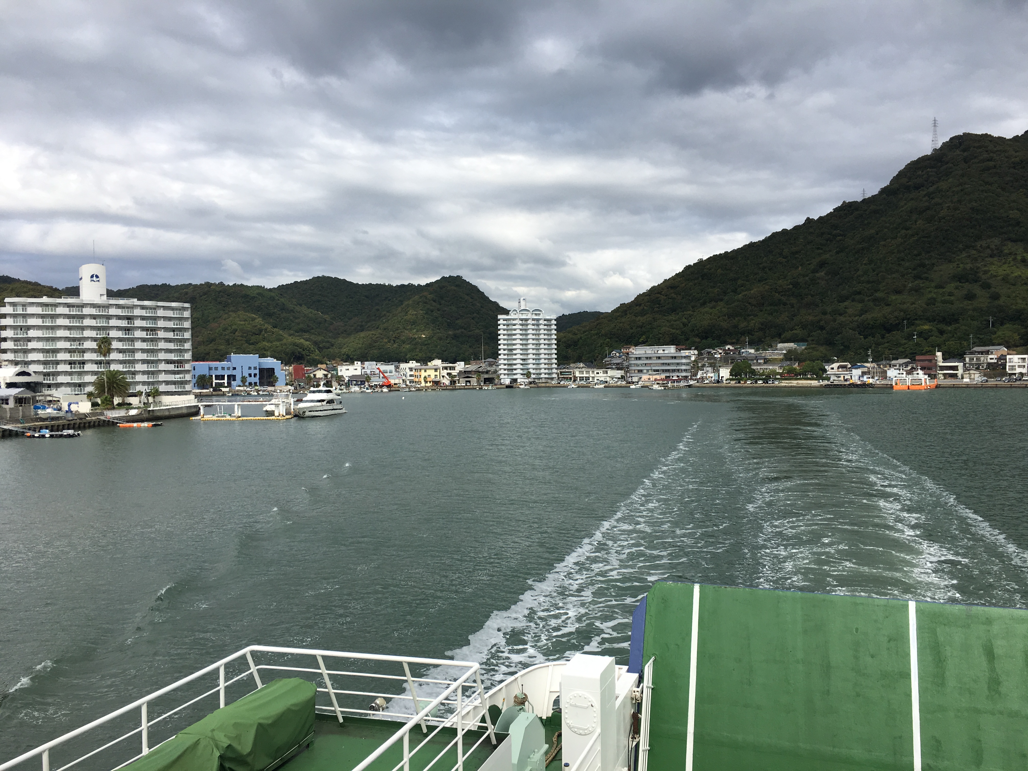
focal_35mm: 29
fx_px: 861
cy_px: 386
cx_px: 514
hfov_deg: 61.7
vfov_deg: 48.2
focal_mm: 4.15
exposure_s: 1/1451
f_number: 2.2
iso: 25
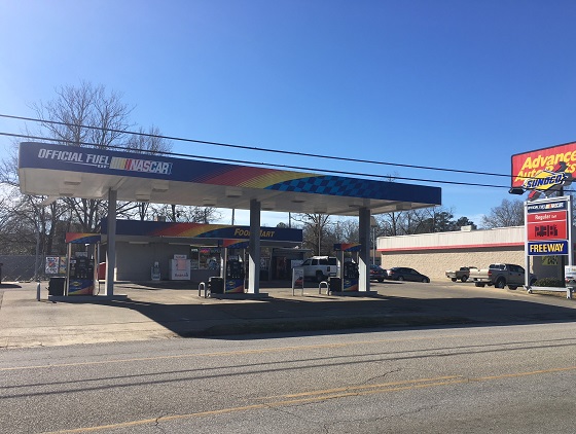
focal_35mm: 29
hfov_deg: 61.6
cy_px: 217
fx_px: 483
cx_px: 288
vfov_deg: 48.4
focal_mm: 4.15
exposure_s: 1/1538
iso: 25
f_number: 2.2
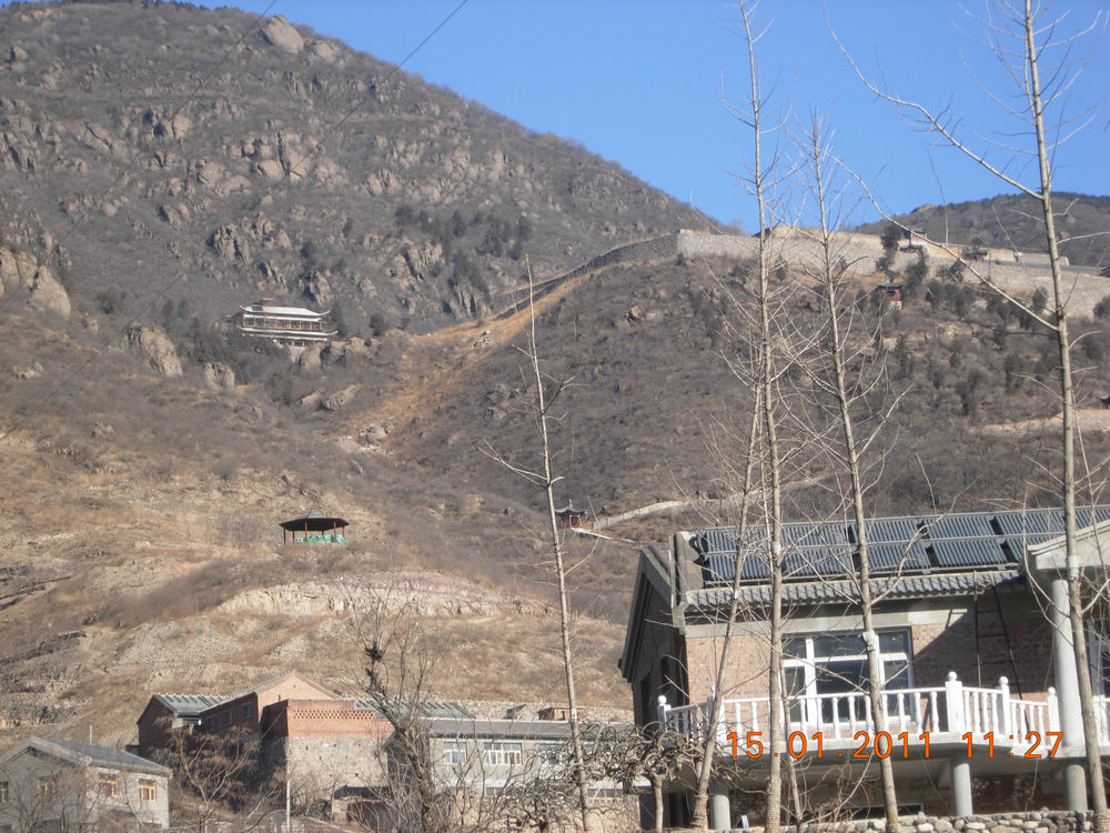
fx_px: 4040
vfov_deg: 11.8
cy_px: 416
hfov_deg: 15.6
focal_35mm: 126
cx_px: 555
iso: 50
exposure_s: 1/304
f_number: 5.3
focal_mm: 26.3
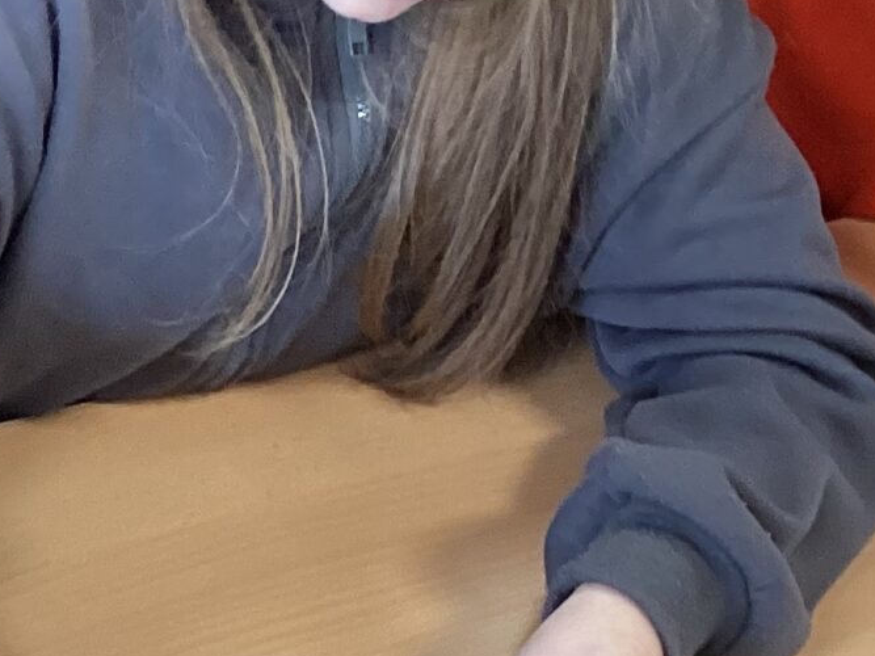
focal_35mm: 119
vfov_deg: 12.4
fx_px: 3007
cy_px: 580
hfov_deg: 15.5
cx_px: -376
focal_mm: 3.3
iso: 200
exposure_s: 1/50
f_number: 2.4
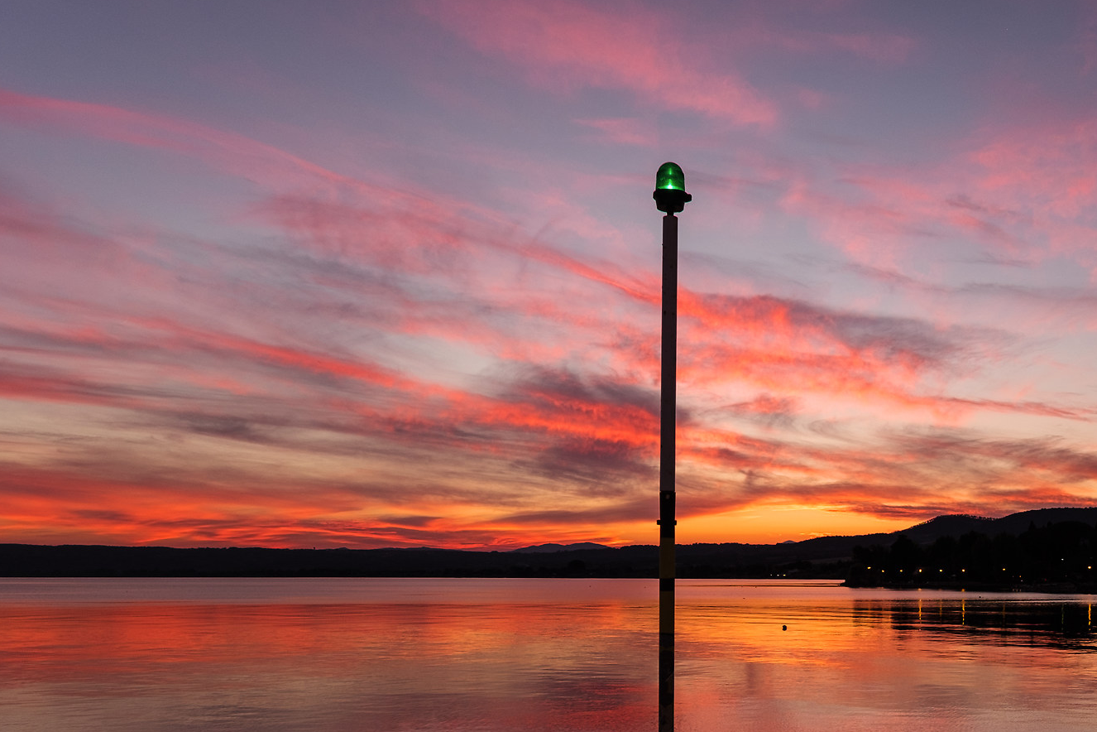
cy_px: 544
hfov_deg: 47.7
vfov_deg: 34.4
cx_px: 889
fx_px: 1158
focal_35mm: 38
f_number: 4.5
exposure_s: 1/60
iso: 200
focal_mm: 14
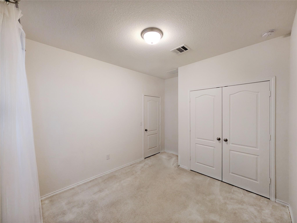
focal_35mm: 14
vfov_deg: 85.7
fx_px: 120
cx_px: 148
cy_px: 112
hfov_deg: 102.0
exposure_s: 1/24
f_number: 2.2
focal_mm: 1.83
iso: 86
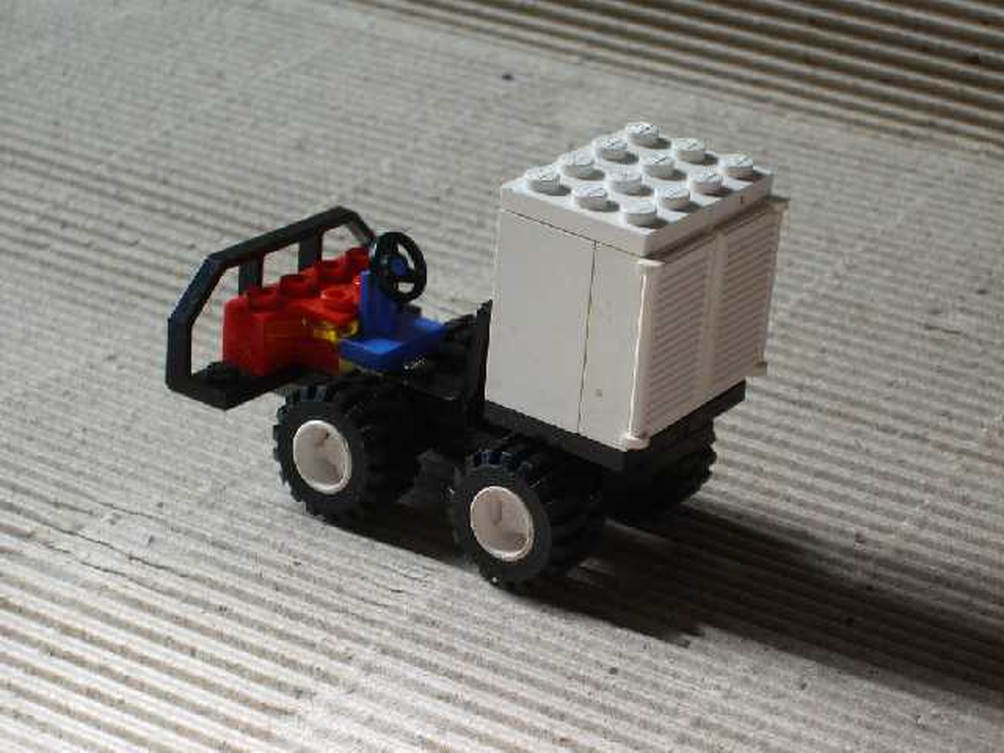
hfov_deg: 18.4
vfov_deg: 13.8
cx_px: 502
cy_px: 376
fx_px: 3103
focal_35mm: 107
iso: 100
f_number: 4.8
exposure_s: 1/60
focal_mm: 17.4
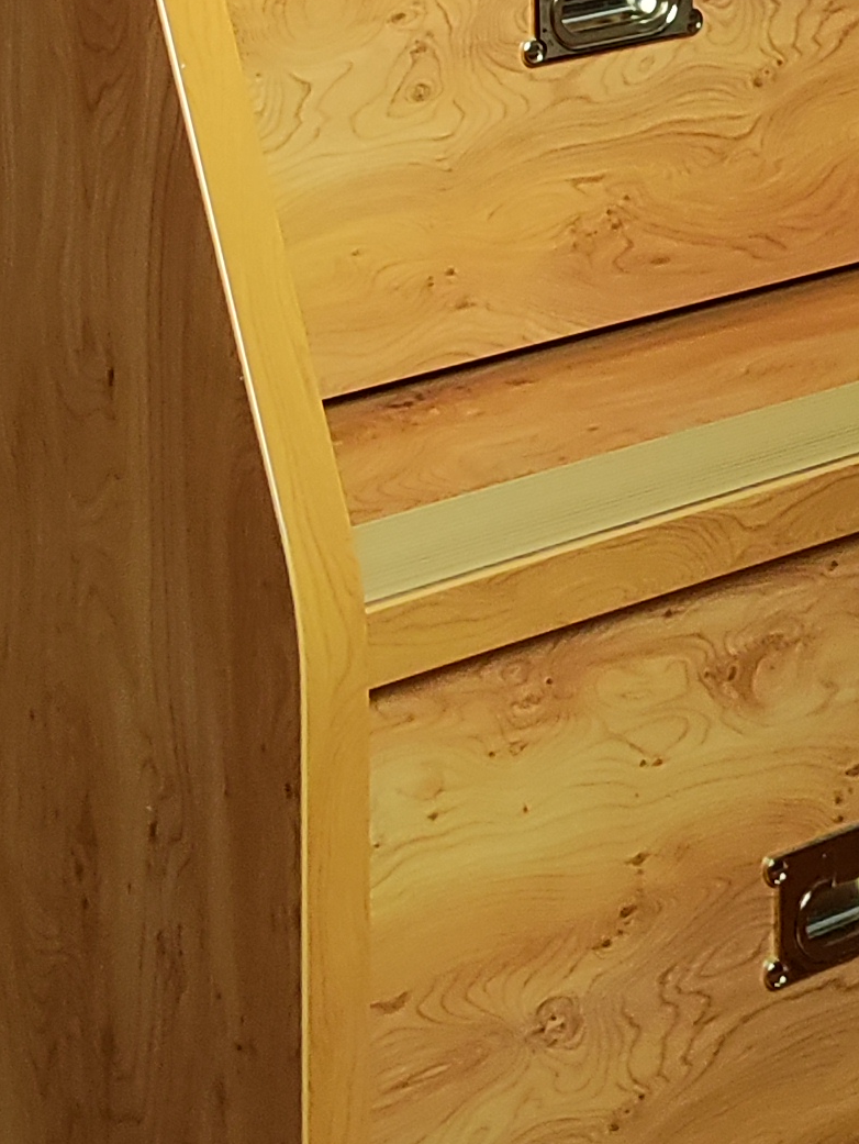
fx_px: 3669
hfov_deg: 13.4
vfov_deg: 16.0
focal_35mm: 111
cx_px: 481
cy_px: -665
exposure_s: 1/100
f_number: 1.79
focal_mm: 4.71
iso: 568
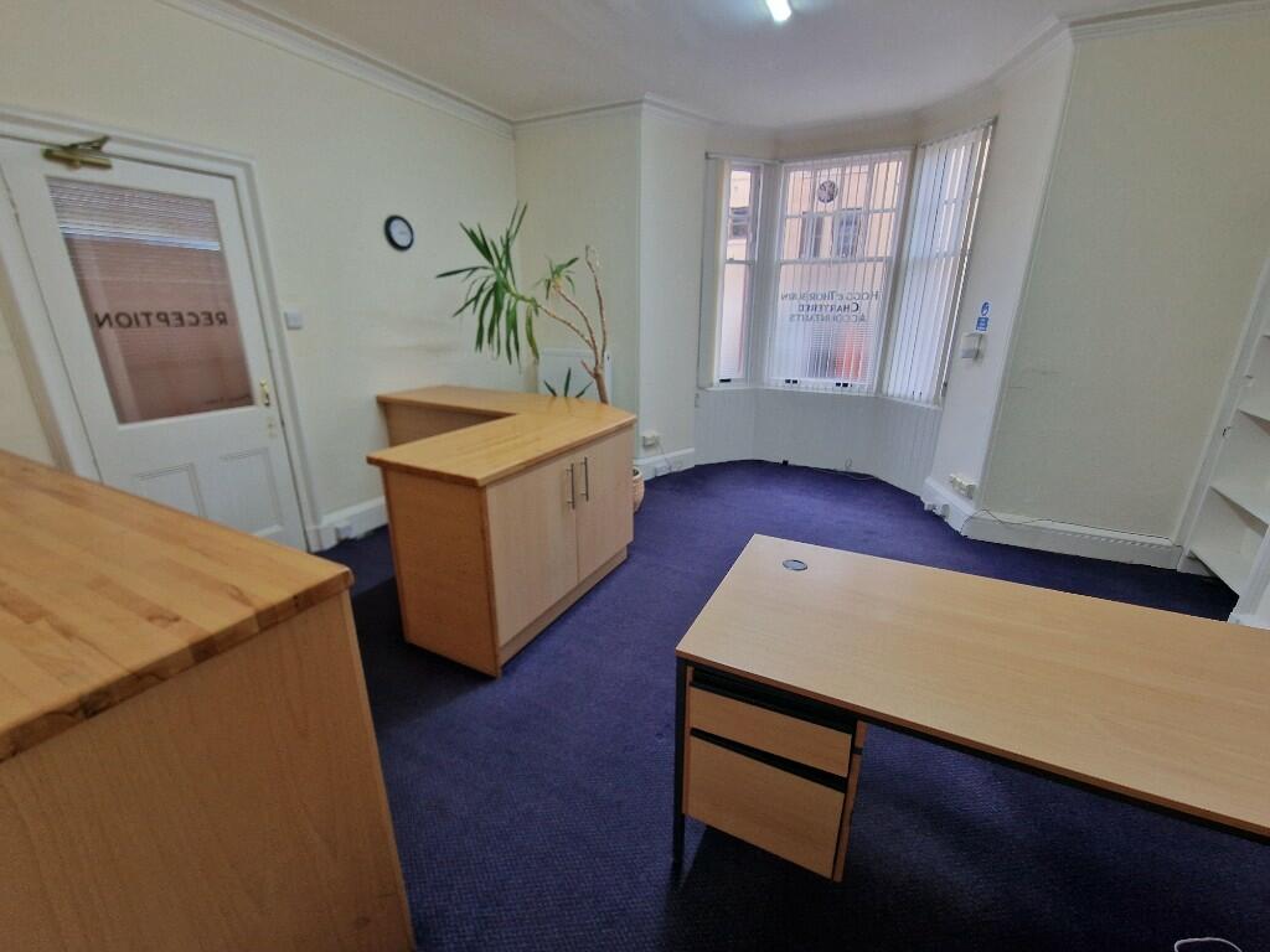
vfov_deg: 89.9
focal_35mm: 13
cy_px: 476
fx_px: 477
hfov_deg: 106.2
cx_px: 635
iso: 100
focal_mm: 2.2
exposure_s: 1/50
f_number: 2.2
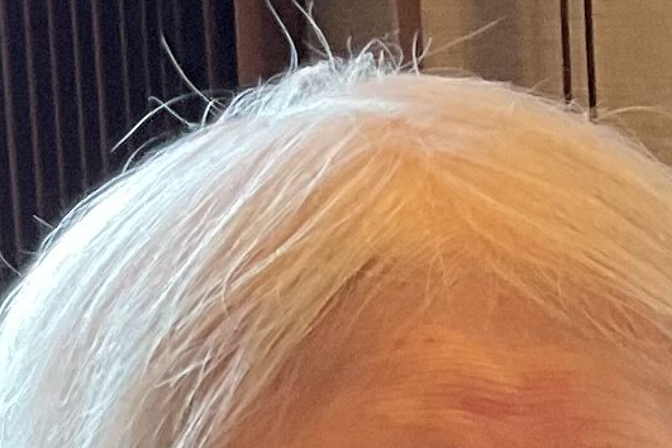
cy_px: 1311
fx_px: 4274
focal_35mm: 229
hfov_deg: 8.7
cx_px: 1071
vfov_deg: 5.6
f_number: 1.8
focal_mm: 3
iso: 80
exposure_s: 1/60
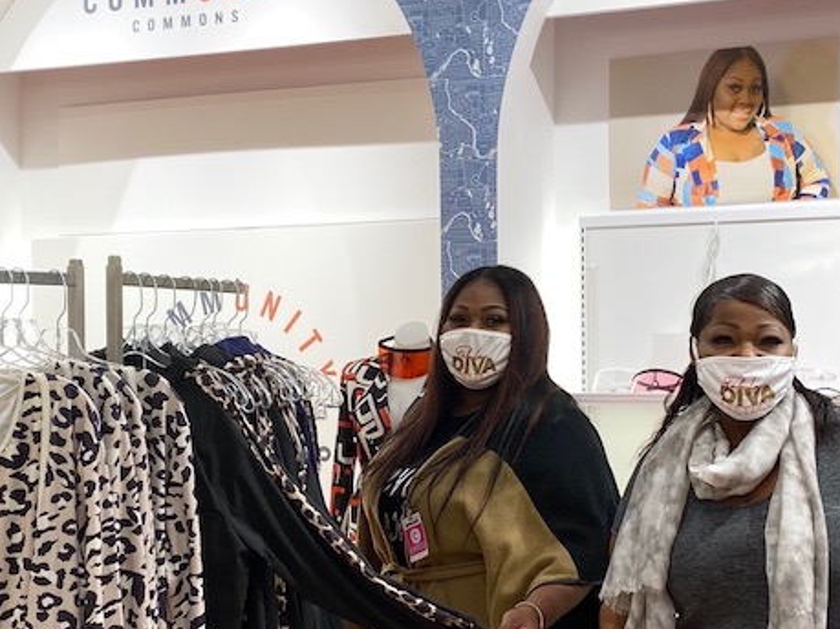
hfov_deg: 28.6
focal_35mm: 68
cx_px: 395
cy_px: 347
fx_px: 1650
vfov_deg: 21.6
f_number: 1.8
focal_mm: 4.25
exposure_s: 1/120
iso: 32
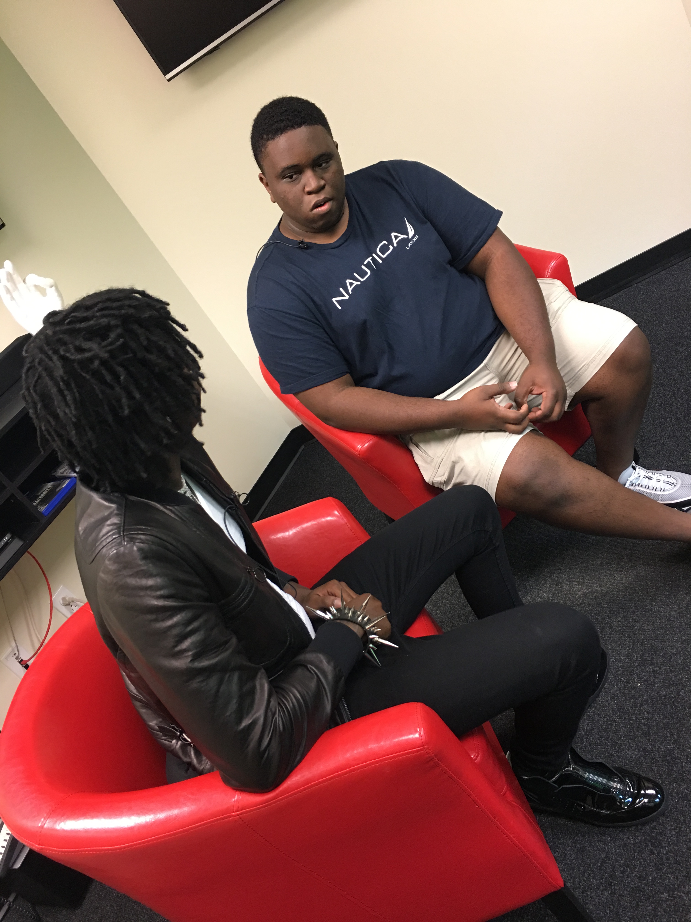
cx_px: 346
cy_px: 461
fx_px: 772
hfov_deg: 48.2
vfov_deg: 61.7
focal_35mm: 29
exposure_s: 1/15
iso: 64
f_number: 2.2
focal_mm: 4.15
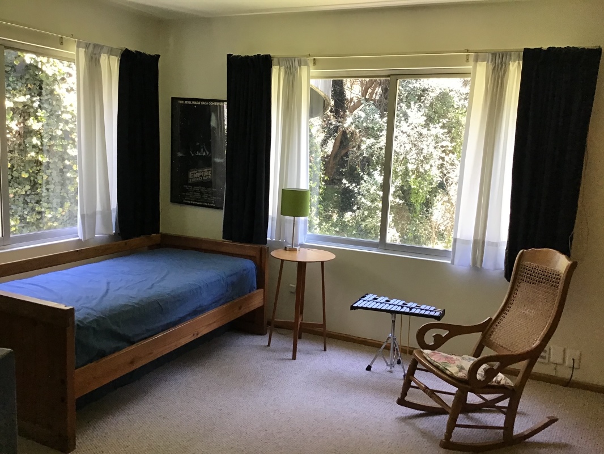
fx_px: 541
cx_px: 302
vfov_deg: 45.5
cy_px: 227
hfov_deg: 58.3
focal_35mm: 31
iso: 40
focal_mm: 3.3
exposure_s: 1/30
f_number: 2.4
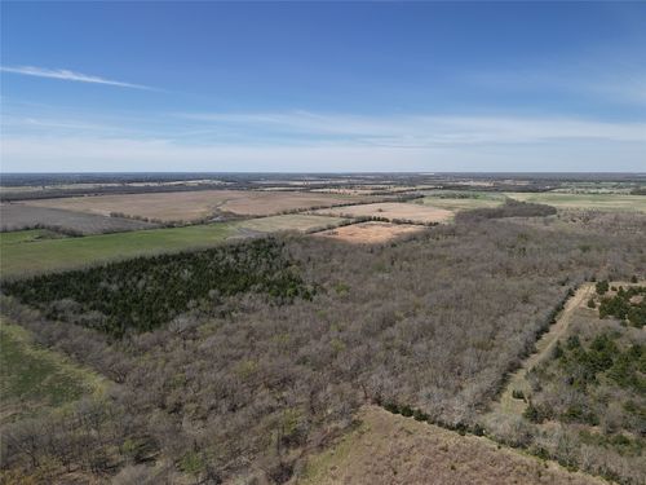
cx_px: 323
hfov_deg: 71.6
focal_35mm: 24
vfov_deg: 56.8
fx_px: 448
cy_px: 242
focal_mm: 8.67
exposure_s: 1/1500
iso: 100
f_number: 1.8
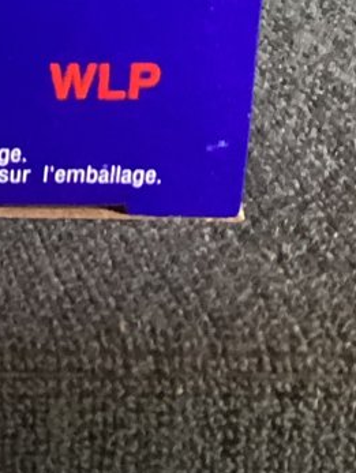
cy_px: -175
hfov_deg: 9.8
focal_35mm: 135
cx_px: -488
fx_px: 1848
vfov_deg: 13.9
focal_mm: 3.3
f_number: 2.4
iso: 320
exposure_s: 1/50
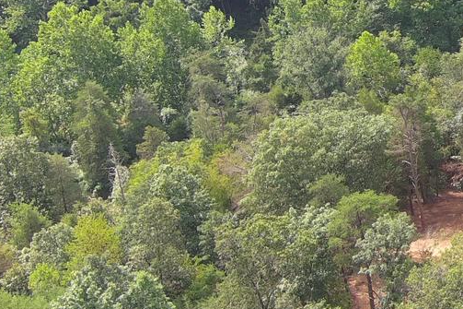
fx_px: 1517
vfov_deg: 11.4
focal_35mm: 118
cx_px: 799
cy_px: -52
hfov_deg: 15.3
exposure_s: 1/331
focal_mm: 10.57
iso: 100
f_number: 2.8
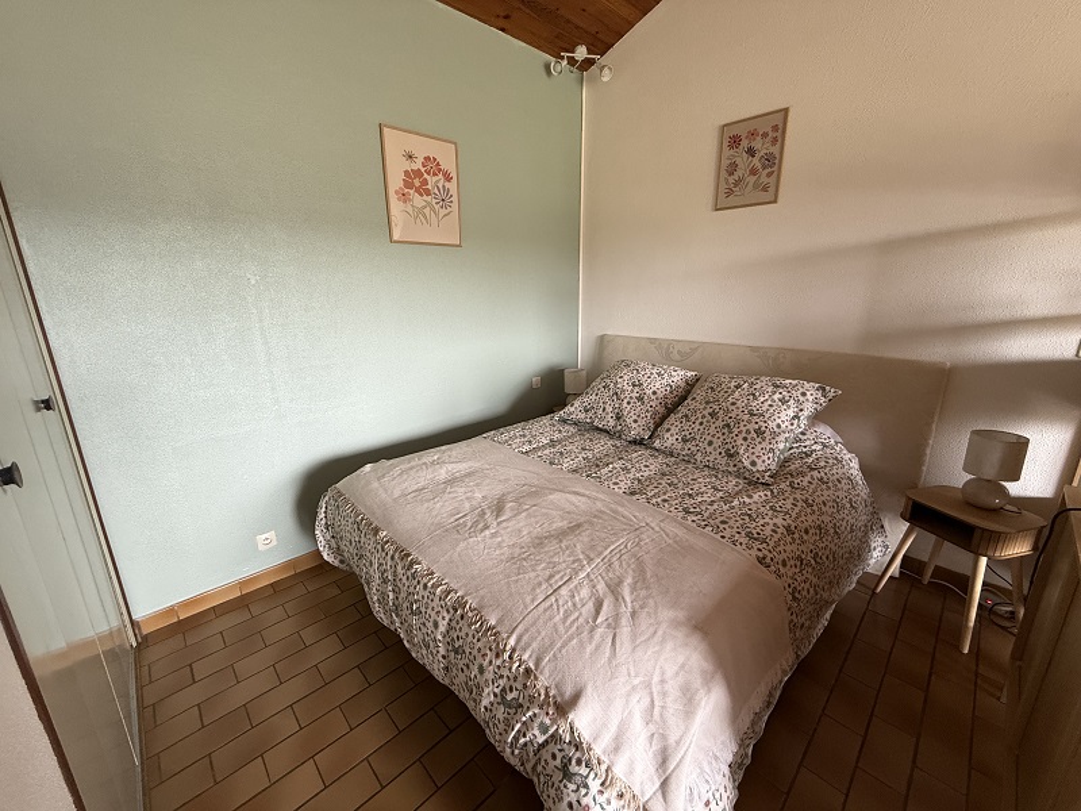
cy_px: 406
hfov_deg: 102.1
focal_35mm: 14
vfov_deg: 85.7
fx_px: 437
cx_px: 540
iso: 250
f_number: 2.2
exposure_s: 1/99
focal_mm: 2.22
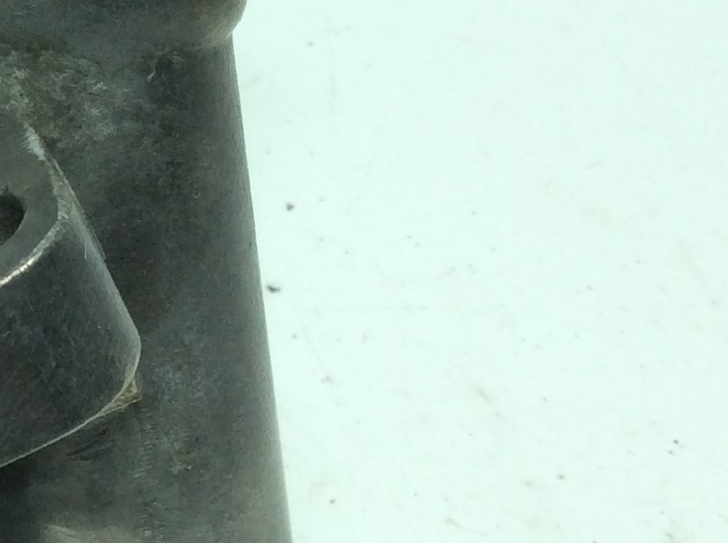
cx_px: -464
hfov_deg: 15.6
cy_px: 136
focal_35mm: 113
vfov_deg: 13.0
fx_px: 2373
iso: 32
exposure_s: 1/362
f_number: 2.4
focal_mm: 3.3
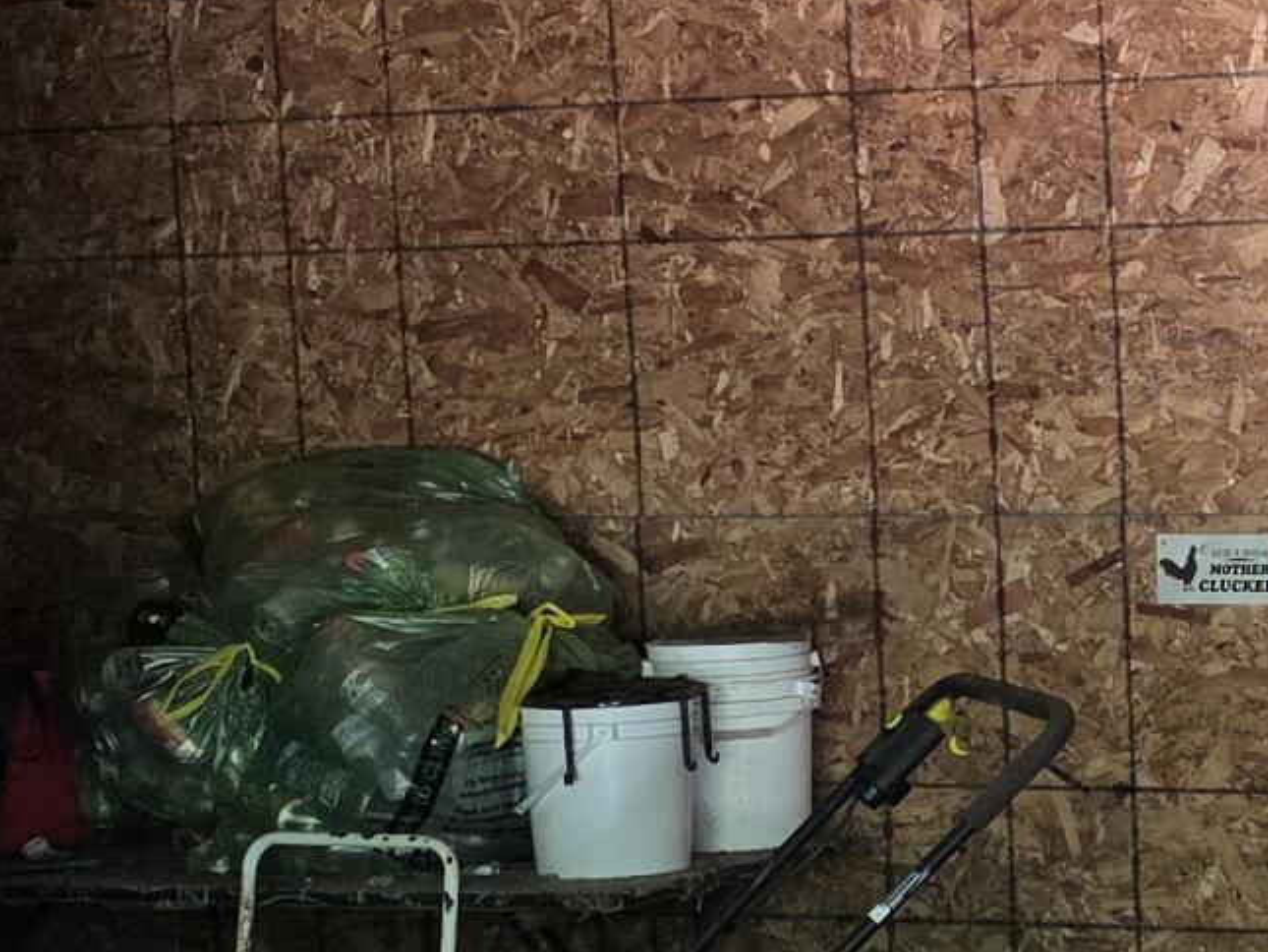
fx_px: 3920
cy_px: 586
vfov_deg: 13.8
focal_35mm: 107
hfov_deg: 17.6
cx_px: 1467
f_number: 1.7
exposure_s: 1/120
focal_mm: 6.3
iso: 250
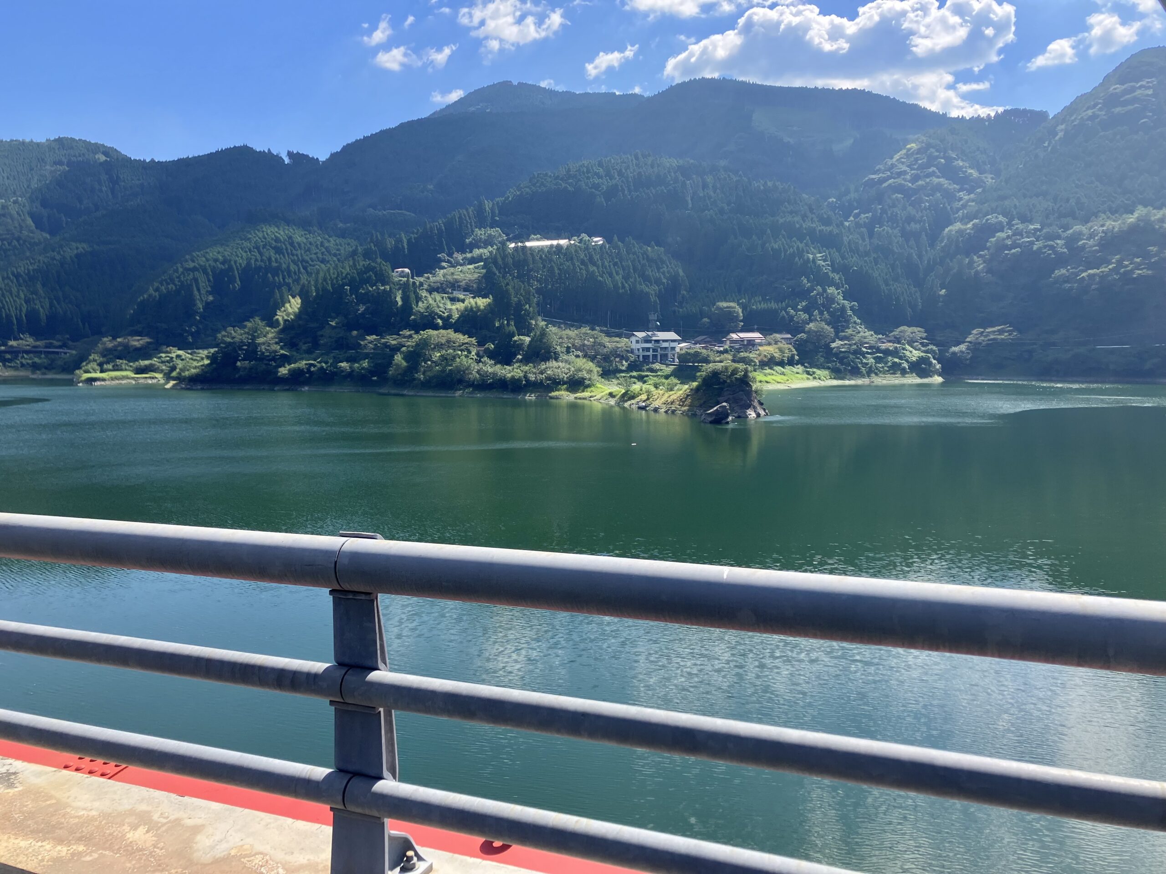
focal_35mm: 28
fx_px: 943
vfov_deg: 49.7
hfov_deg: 63.4
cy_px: 437
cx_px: 583
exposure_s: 1/1130
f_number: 1.8
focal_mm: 3.99
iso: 32
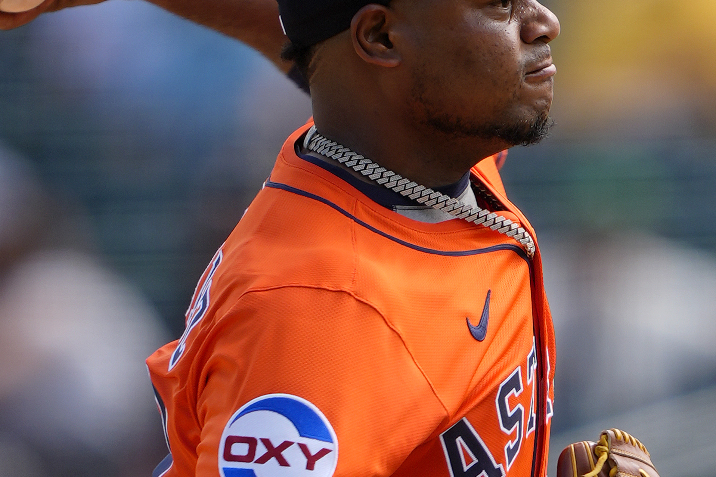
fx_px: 20062
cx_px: 440
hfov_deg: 2.0
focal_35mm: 1009
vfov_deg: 1.4
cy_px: 350
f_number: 2.8
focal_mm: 400
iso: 200
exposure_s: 1/2000
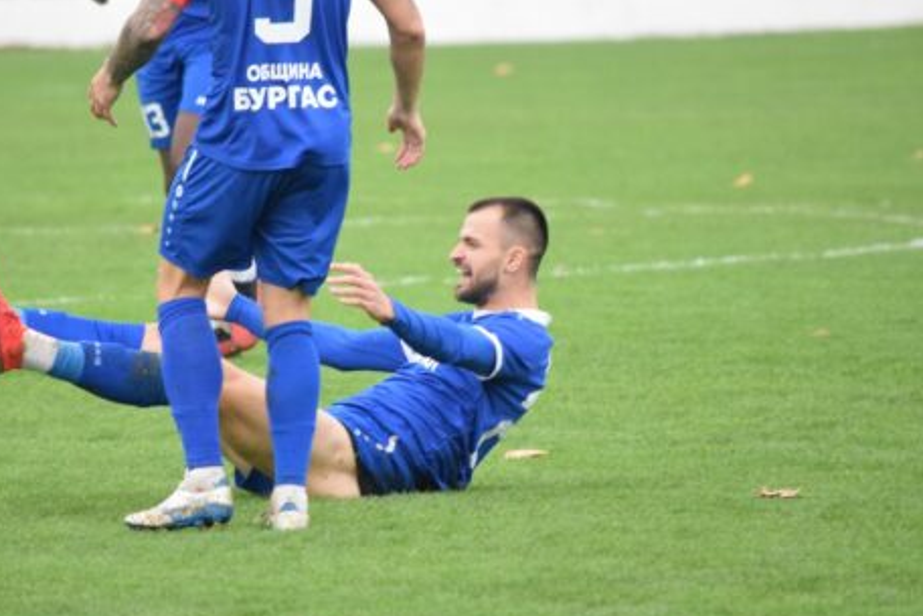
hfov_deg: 3.3
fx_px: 15946
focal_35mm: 622
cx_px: 366
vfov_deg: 2.2
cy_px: 292
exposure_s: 1/800
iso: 3200
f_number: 5.6
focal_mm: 300
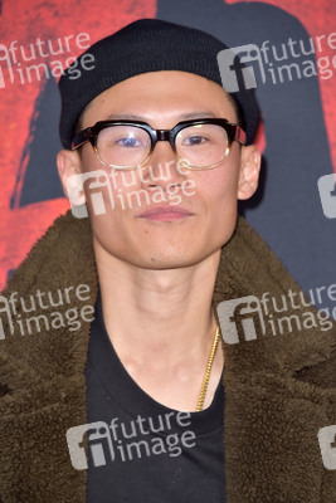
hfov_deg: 4.6
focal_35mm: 300
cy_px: 252
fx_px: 4196
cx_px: 168
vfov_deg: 6.9
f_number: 7.1
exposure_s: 1/200
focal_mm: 300
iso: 640
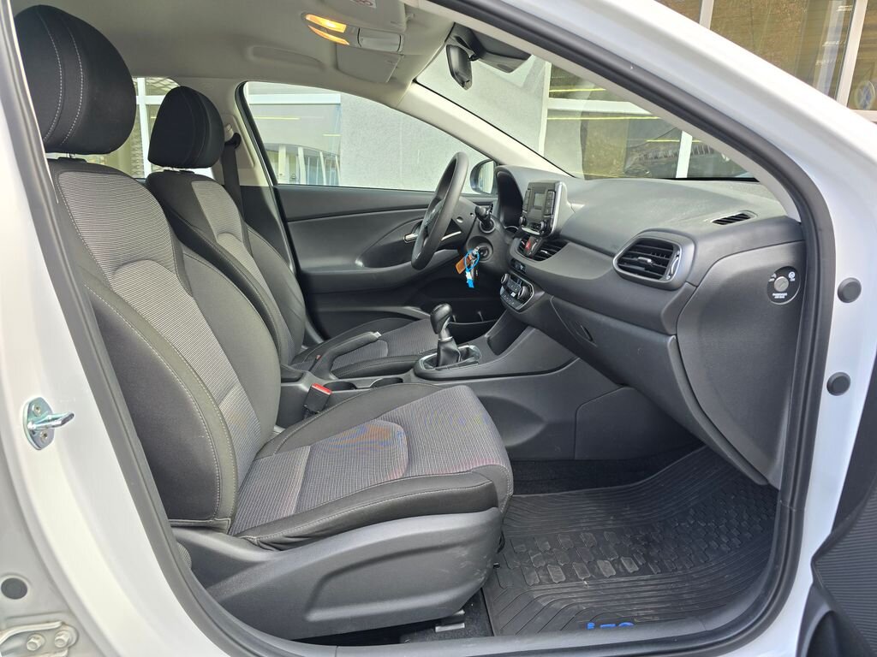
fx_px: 583
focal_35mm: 23
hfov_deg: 73.9
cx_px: 438
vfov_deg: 58.9
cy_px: 328
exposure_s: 1/180
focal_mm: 6.3
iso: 80
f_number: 1.7
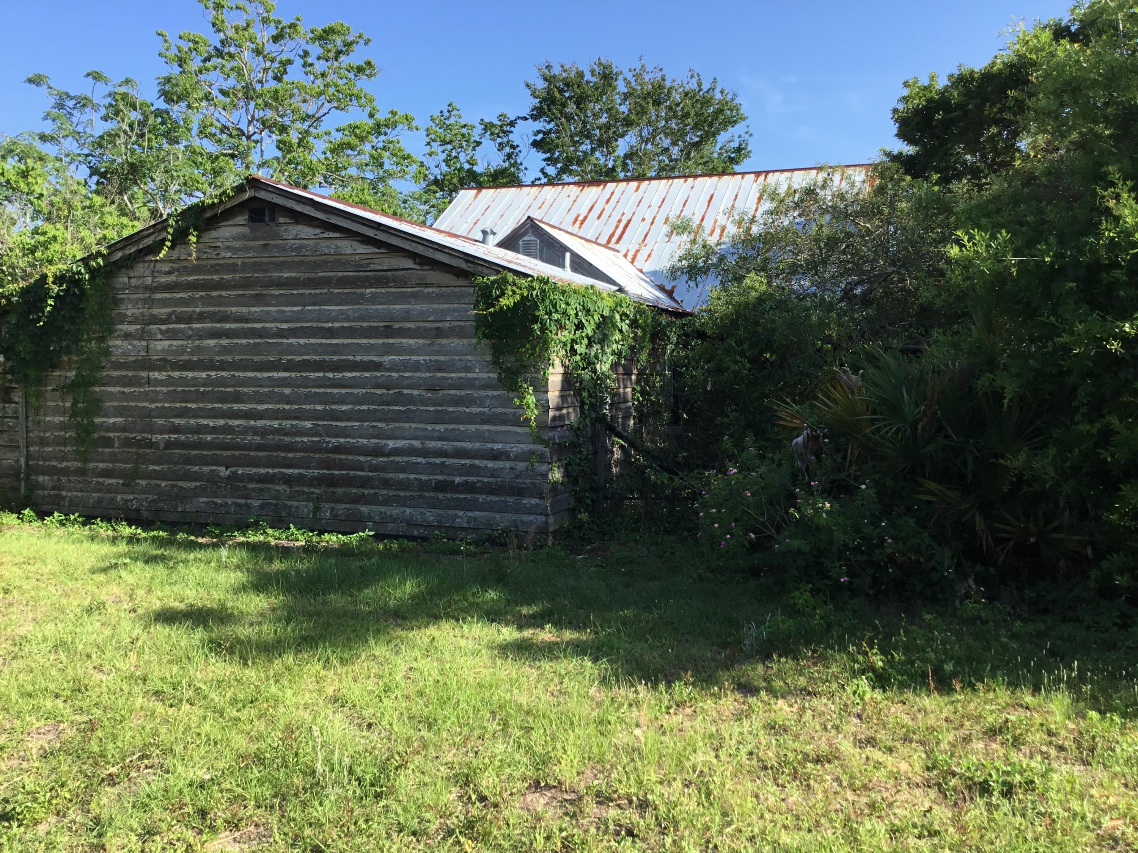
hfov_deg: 58.4
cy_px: 426
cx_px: 569
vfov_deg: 45.4
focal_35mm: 31
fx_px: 1019
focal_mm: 3.3
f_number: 2.4
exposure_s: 1/641
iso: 25
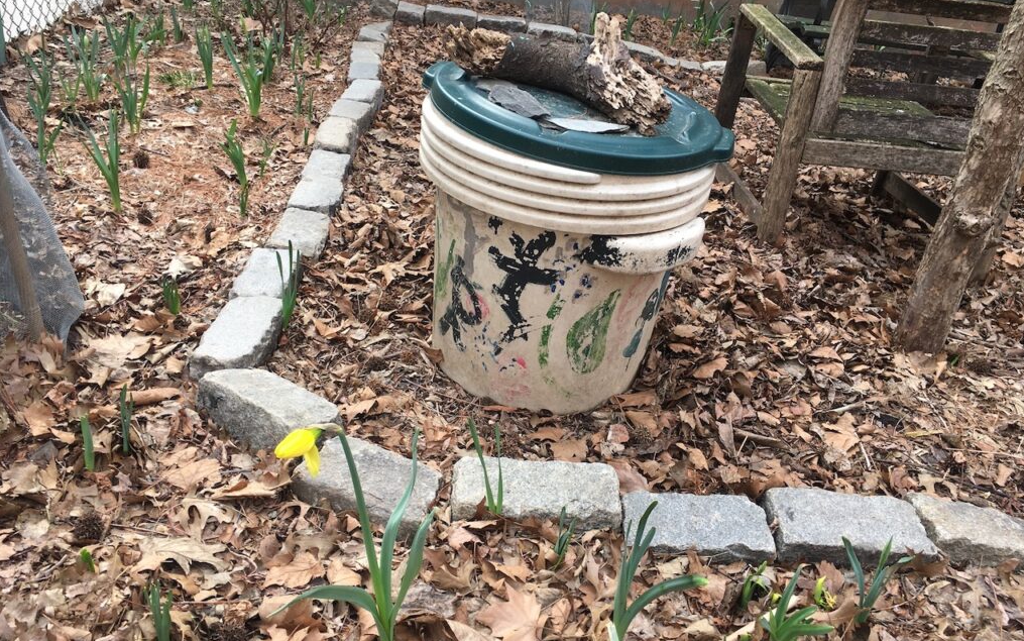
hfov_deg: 61.2
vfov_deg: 40.6
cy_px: 336
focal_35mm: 31
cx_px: 515
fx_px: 865
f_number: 2.2
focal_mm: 4.15
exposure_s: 1/295
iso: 25
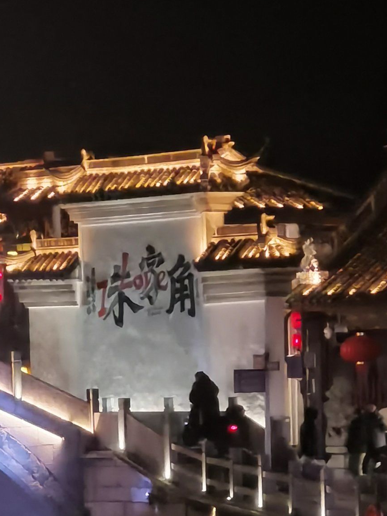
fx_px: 3577
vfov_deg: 8.2
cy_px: 535
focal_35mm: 240
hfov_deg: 6.2
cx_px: 132
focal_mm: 7.48
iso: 800
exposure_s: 1/50
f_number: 2.4
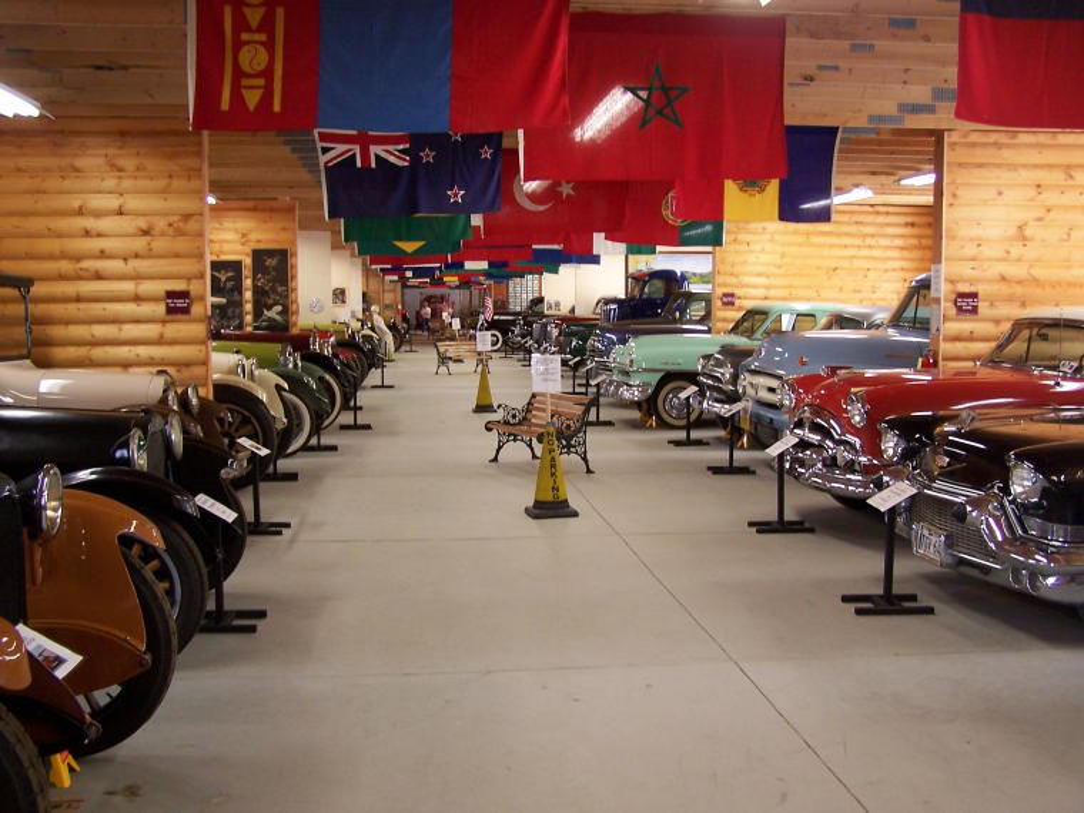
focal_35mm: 38
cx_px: 542
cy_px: 406
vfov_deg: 37.7
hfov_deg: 49.0
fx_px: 1190
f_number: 2.8
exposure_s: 1/30
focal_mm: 6.3
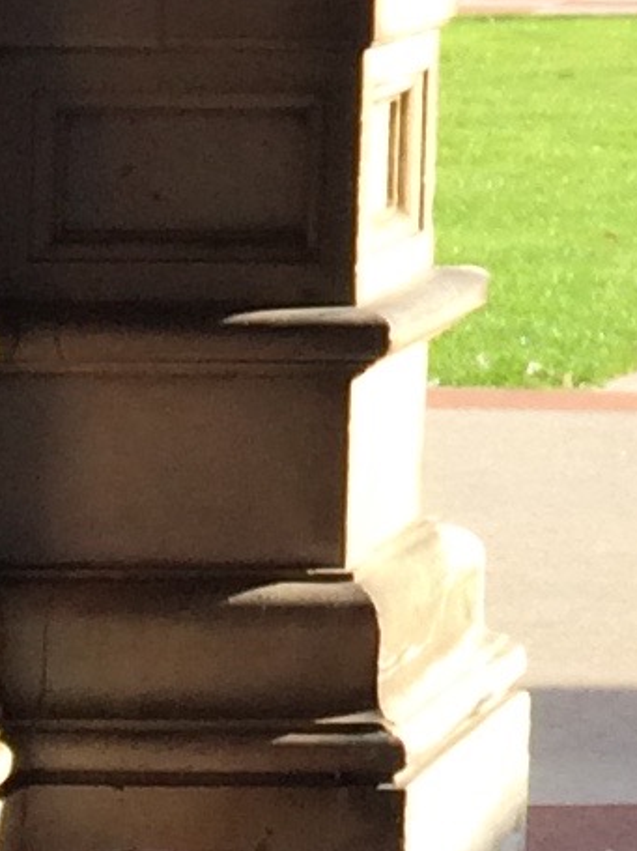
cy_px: -974
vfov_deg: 8.9
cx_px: 1502
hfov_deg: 6.8
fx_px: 5106
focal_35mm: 208
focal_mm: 4.15
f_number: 2.2
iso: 32
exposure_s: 1/477
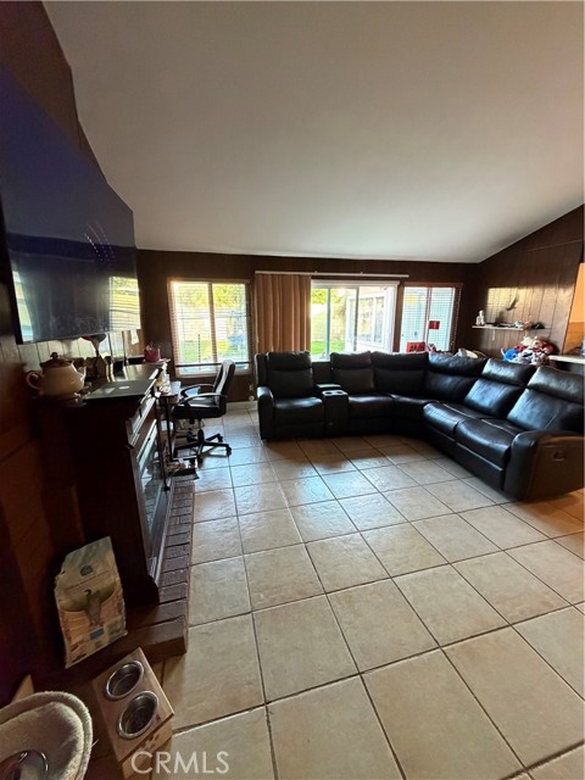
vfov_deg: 102.1
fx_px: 315
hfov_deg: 85.7
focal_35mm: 14
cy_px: 390
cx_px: 292
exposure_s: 1/60
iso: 640
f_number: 2.2
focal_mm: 2.22
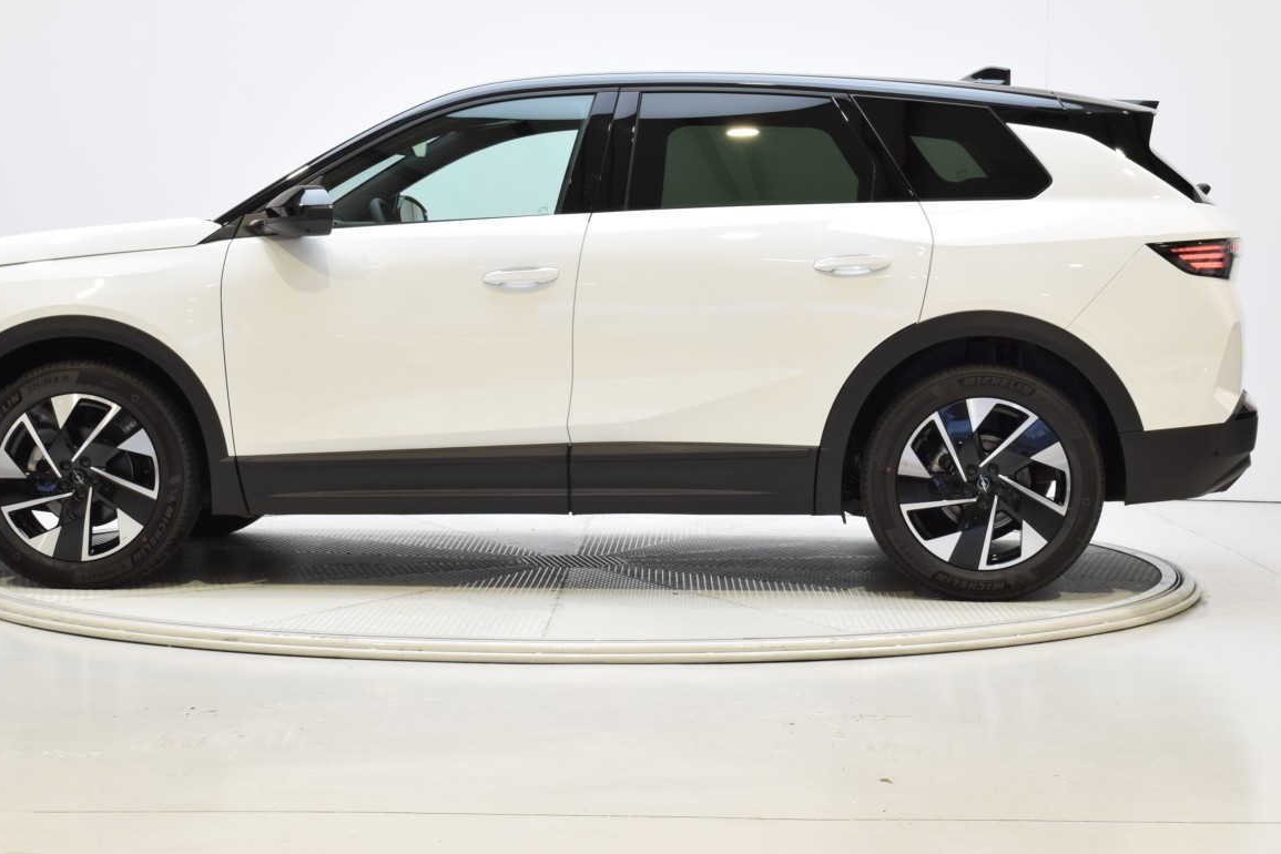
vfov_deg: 18.4
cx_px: 572
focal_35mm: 74
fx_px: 2633
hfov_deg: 27.3
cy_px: 311
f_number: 10
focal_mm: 38
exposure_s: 1/3
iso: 100
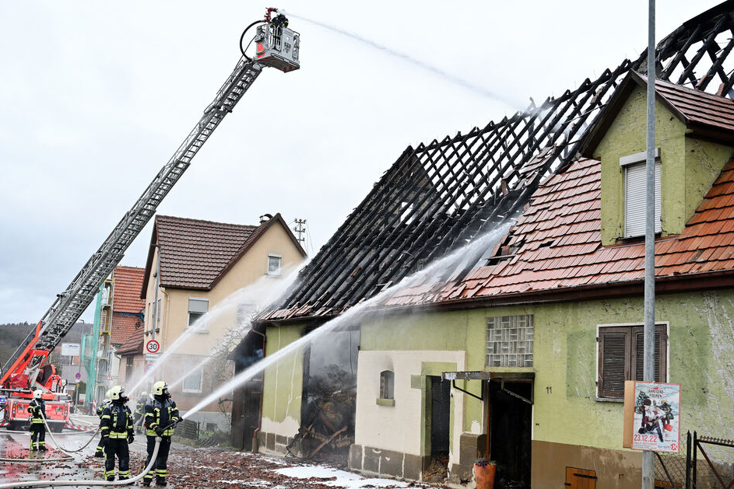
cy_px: 267
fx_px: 869
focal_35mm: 43
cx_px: 328
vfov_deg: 31.4
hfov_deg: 45.7
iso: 800
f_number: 4.5
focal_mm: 33.5
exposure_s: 1/1600
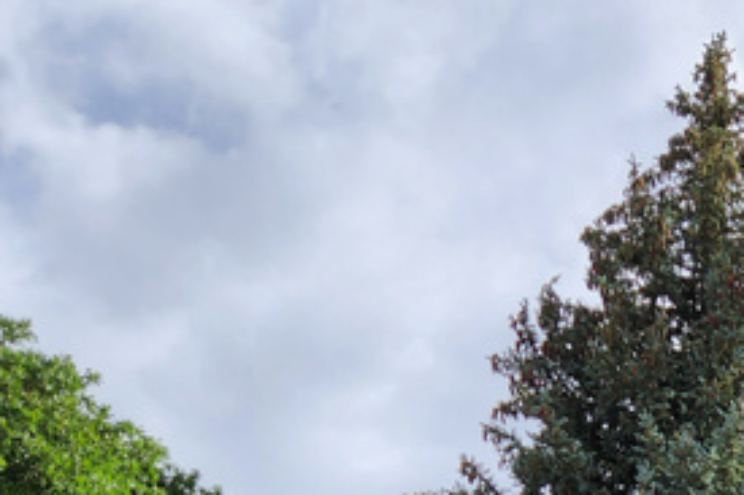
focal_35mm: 89
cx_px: 933
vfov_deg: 13.0
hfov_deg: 21.0
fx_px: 1838
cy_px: 1031
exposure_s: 1/1690
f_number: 1.8
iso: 20
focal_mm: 5.4
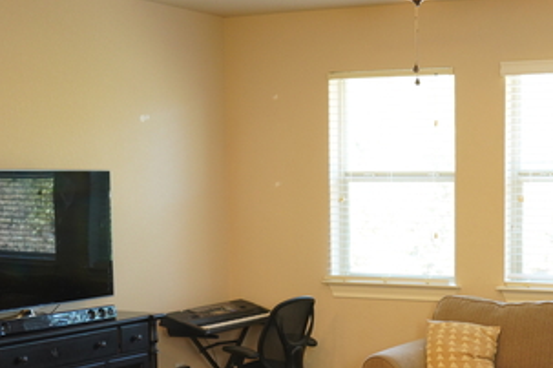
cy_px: 334
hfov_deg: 26.8
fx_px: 1137
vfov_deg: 18.1
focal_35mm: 74
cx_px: 449
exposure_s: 1/100
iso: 1000
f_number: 2.8
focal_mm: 35
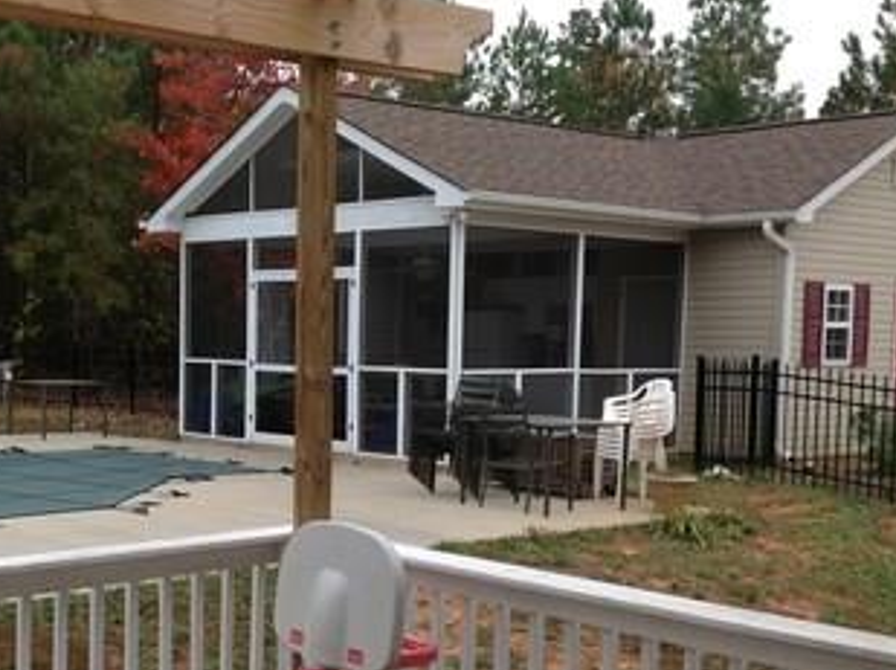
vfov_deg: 25.1
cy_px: 435
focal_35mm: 58
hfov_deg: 32.9
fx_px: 1500
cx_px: 278
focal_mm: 4.28
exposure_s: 1/426
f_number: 2.4
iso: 50
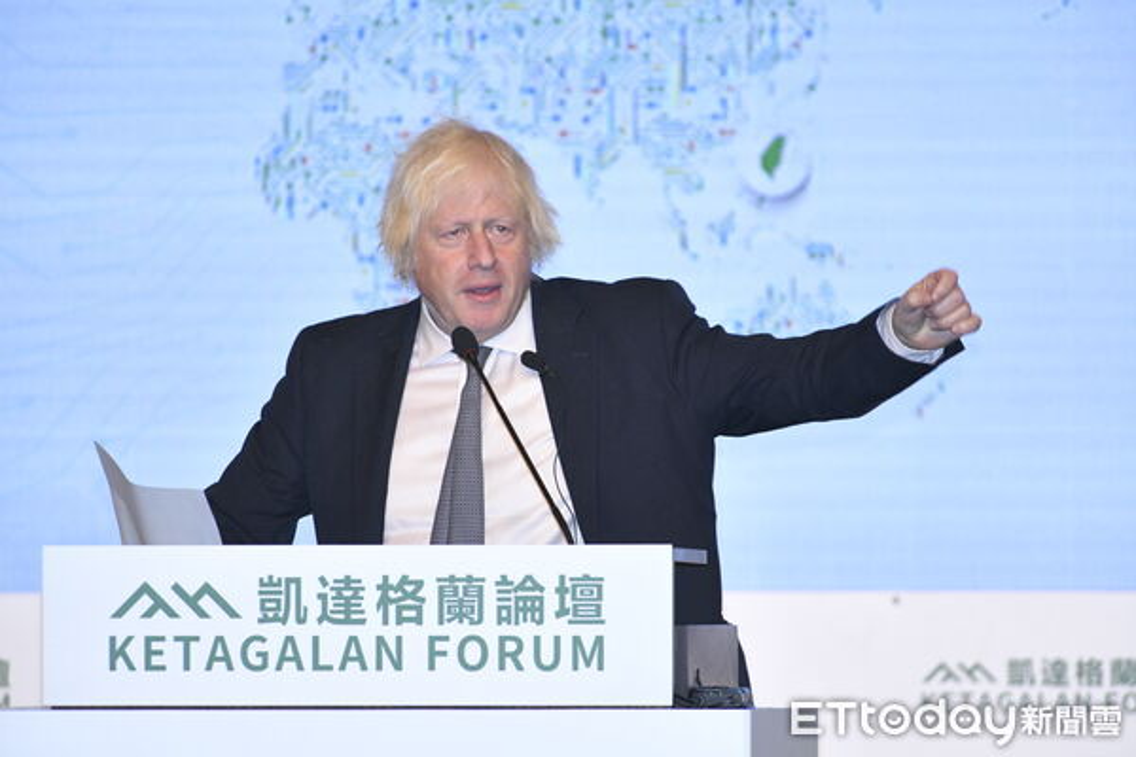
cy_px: 378
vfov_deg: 3.4
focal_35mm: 400
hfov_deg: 5.2
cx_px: 568
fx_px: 12621
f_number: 5.6
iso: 4000
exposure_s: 1/250
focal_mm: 400
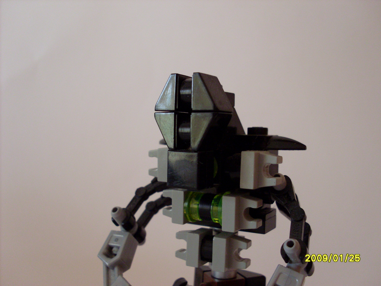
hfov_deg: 49.0
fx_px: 418
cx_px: 190
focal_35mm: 38
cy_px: 143
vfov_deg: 37.7
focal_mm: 6.3
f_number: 2.8
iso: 200
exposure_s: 1/45
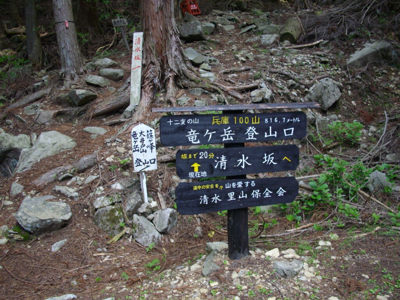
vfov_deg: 38.7
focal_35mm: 37
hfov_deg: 50.1
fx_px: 428
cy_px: 150
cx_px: 200
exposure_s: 1/160
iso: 100
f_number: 2.8
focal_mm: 6.2
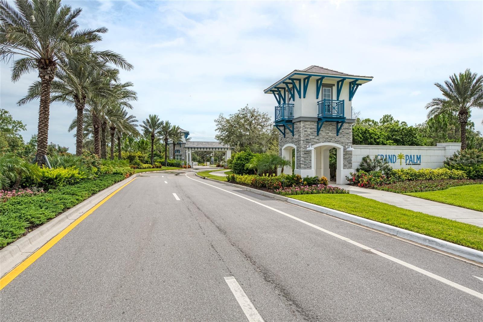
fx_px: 322
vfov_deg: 53.1
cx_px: 242
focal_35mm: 24
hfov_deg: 73.7
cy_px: 161
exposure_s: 1/500
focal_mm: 24
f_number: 7.1
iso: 200
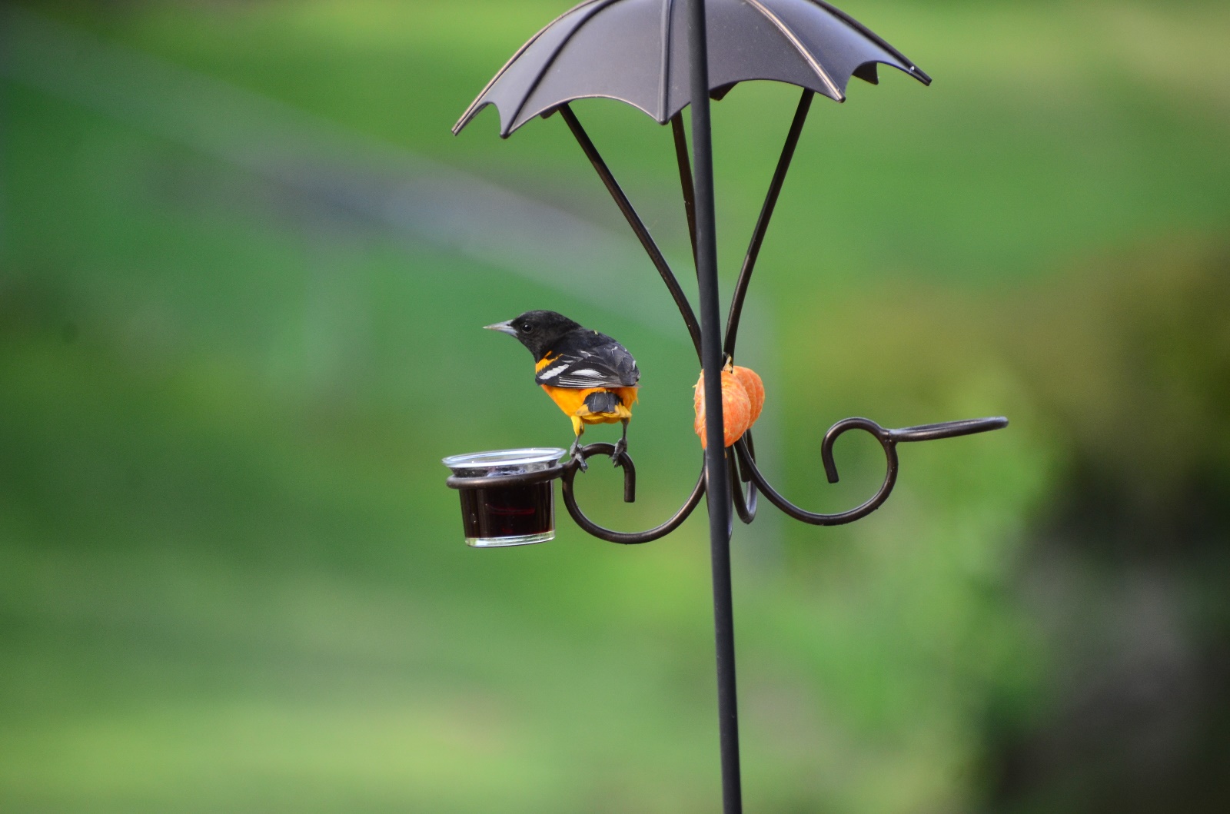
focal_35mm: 600
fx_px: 20453
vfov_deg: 2.3
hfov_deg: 3.4
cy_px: 407
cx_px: 615
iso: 500
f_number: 6.3
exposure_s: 1/250
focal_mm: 400
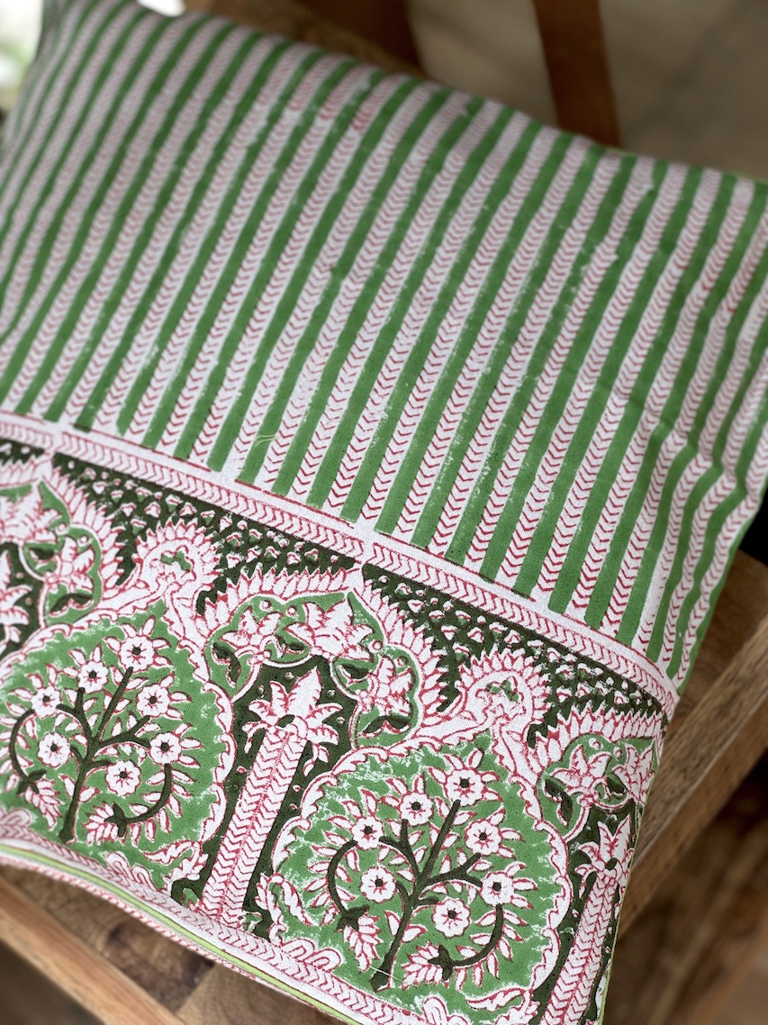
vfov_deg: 25.3
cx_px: 384
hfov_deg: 19.1
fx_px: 2279
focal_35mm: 77
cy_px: 512
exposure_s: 1/99
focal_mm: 9
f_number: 2.8
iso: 50
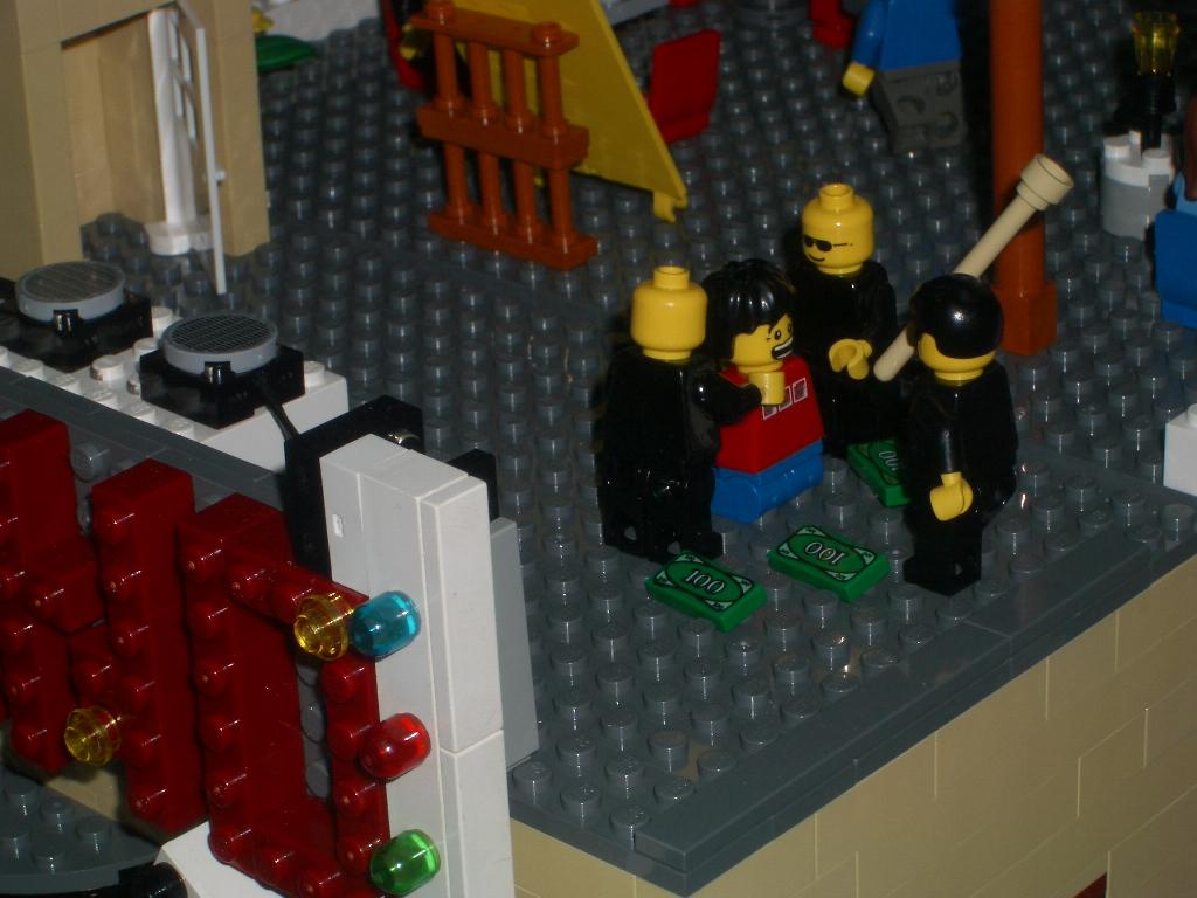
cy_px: 449
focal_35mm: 105
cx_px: 598
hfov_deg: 18.7
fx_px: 3631
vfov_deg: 14.1
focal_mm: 17.4
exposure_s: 1/60
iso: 50
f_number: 7.7
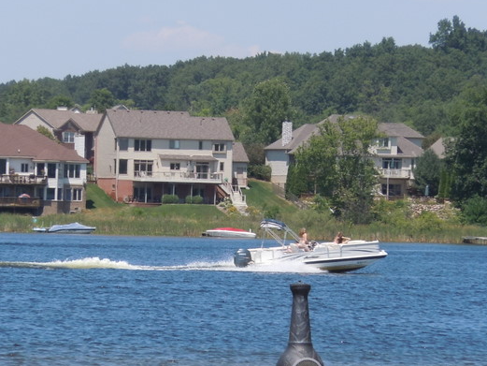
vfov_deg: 4.9
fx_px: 4236
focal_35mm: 301
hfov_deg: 6.6
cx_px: 239
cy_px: 262
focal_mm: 35
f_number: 5.6
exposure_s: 1/400
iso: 100
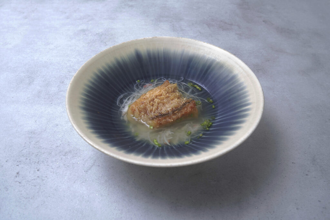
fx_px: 293
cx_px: 165
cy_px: 110
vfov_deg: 41.1
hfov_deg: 58.7
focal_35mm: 32
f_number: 10
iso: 50
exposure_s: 8
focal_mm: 32
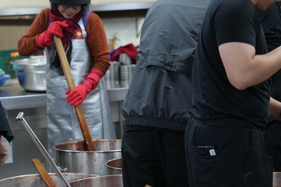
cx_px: -8
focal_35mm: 150
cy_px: 57
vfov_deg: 9.1
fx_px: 1170
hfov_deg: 13.5
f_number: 2.8
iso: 2000
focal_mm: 70
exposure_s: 1/320
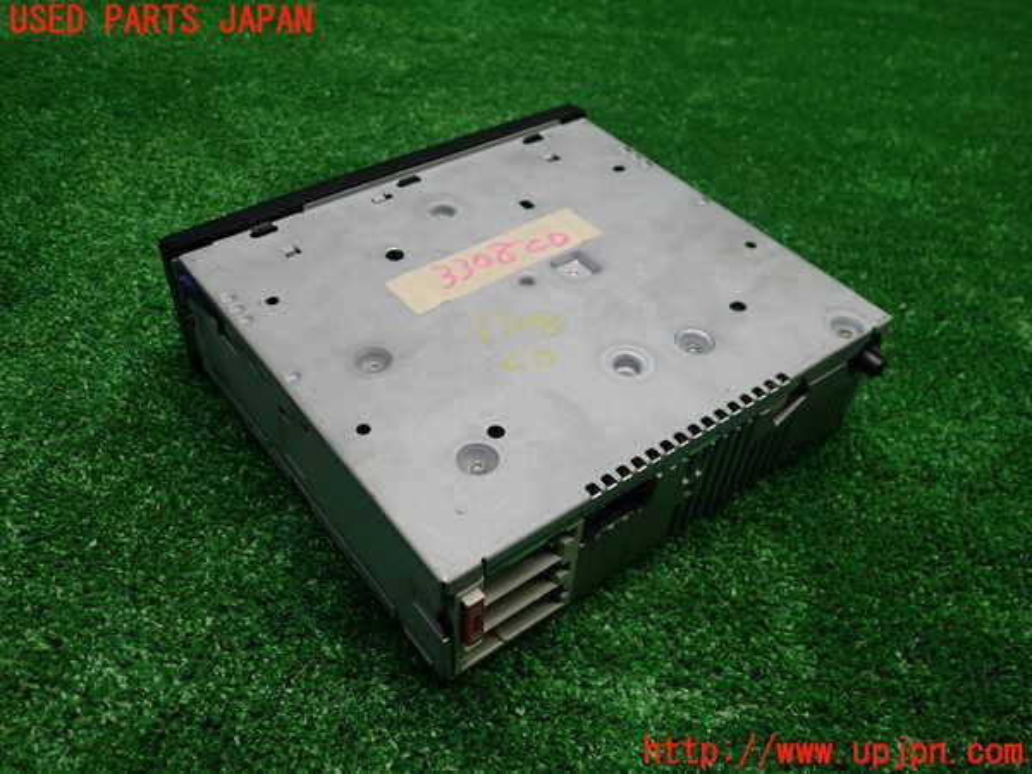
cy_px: 387
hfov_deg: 60.0
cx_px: 516
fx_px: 894
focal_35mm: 30
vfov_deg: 46.8
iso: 250
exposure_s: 1/125
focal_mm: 5.5
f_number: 2.3
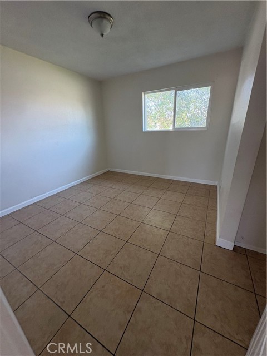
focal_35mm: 14
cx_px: 134
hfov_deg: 85.7
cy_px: 178
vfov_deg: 102.1
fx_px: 144
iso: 200
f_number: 2.2
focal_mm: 2.22
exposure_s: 1/87
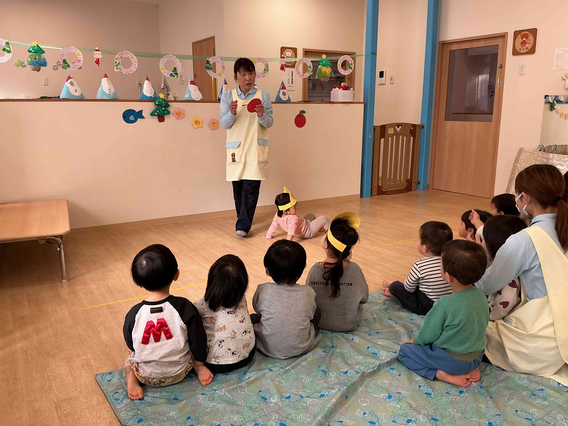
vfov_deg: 48.2
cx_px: 284
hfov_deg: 61.7
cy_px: 213
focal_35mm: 29
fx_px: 476
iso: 16
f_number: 1.8
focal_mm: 3
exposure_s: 1/129
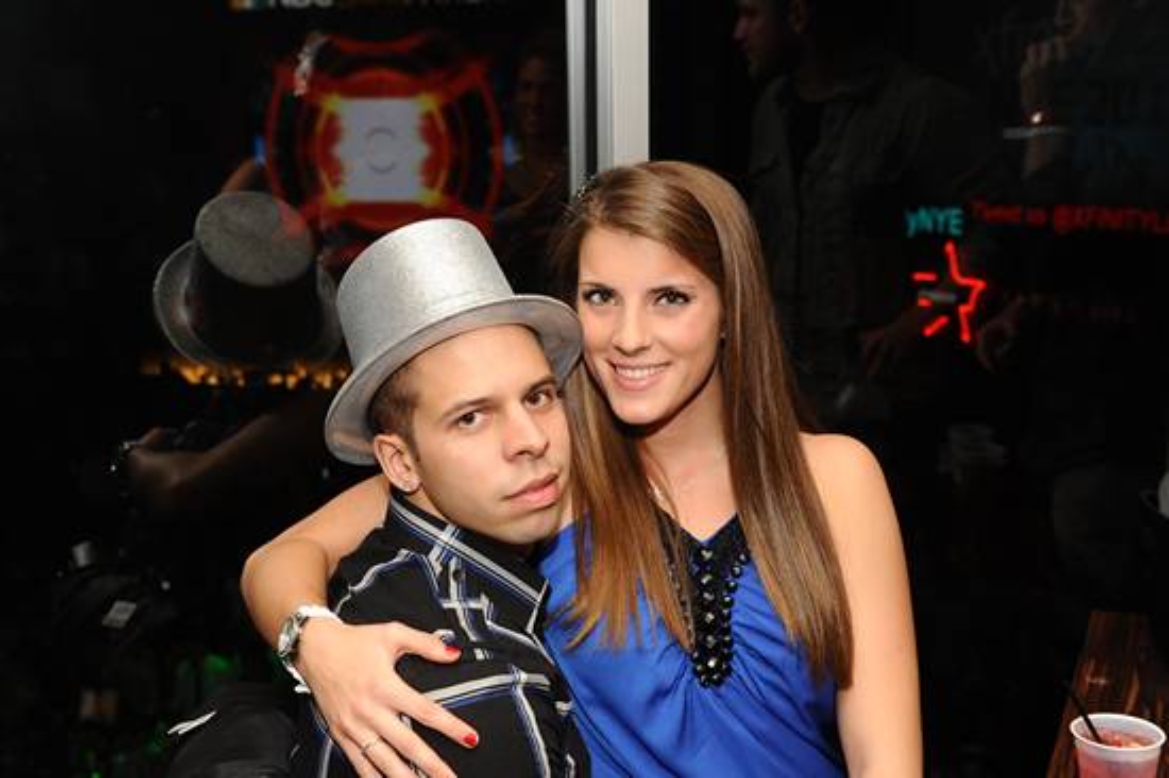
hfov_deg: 41.1
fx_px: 1558
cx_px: 584
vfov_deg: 28.0
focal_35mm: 48
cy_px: 389
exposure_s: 1/250
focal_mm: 48
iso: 800
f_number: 6.7
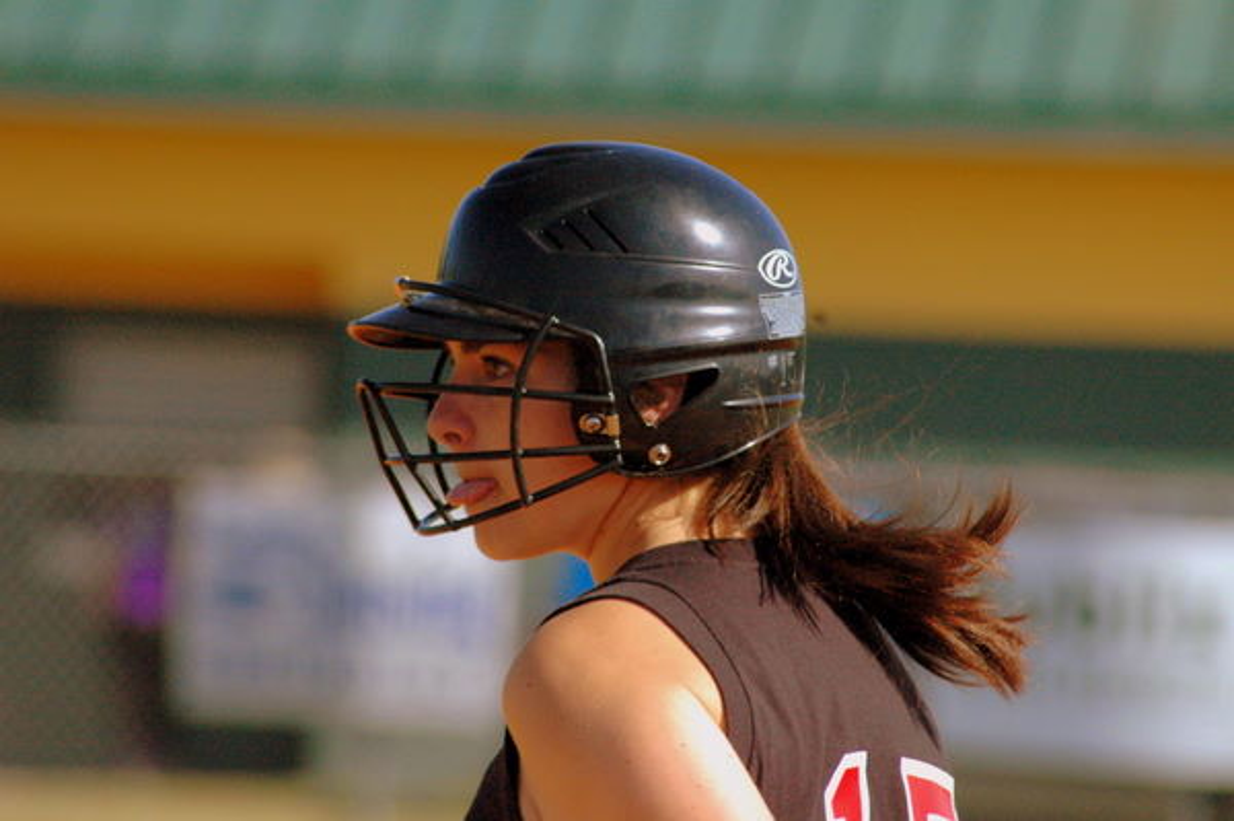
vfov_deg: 3.4
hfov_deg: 5.1
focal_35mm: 405
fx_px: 13871
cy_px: 410
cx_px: 617
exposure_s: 1/2500
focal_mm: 270
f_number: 7.1
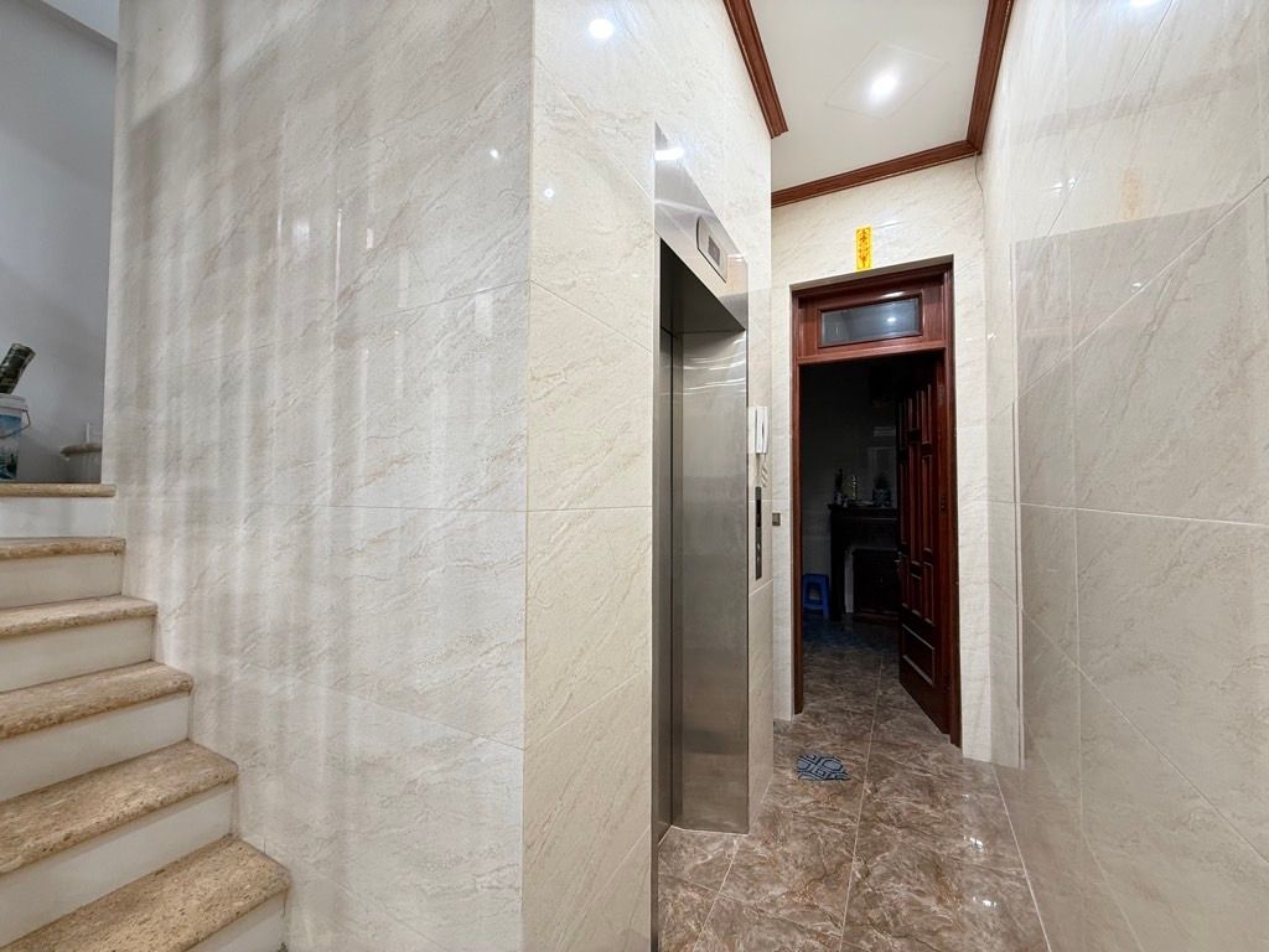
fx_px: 513
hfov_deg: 102.1
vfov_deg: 85.7
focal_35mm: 14
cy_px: 476
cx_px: 634
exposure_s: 1/50
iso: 200
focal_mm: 2.22
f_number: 2.2
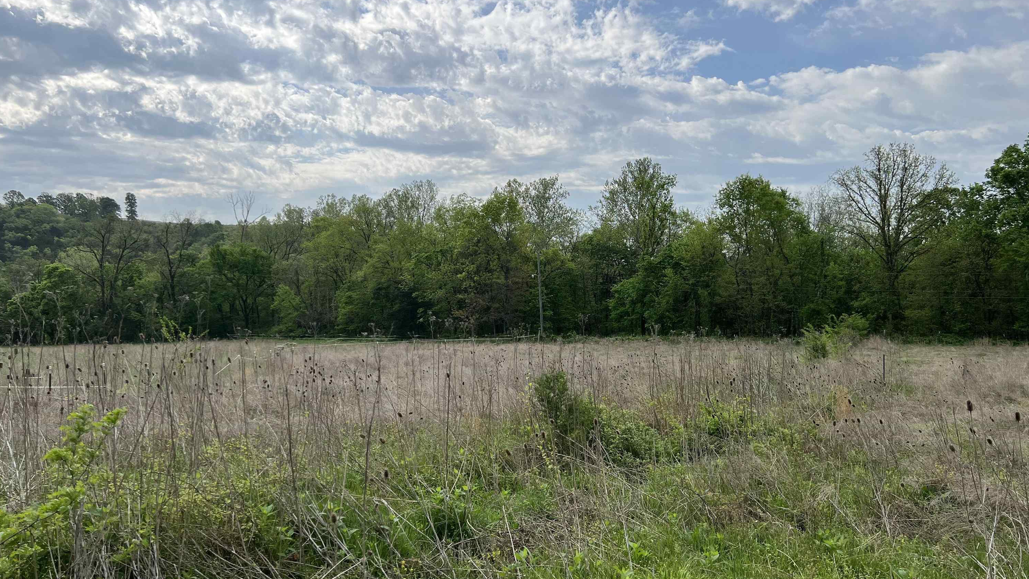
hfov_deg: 66.1
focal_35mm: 29
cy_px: 303
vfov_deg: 40.2
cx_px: 524
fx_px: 791
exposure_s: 1/5587
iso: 50
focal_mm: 5.7
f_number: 1.5
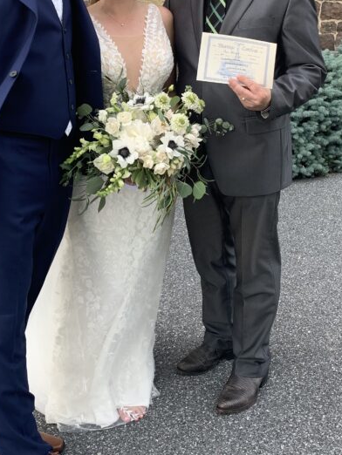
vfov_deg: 36.3
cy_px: 98
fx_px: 671
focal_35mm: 51
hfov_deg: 28.4
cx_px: 114
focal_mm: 4.25
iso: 25
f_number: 1.8
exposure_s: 1/238
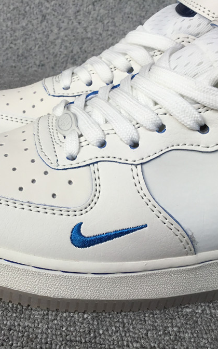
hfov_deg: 28.7
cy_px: 174
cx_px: 52
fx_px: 418
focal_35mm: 44
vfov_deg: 45.3
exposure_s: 1/815
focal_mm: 3.3
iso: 25
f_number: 2.4
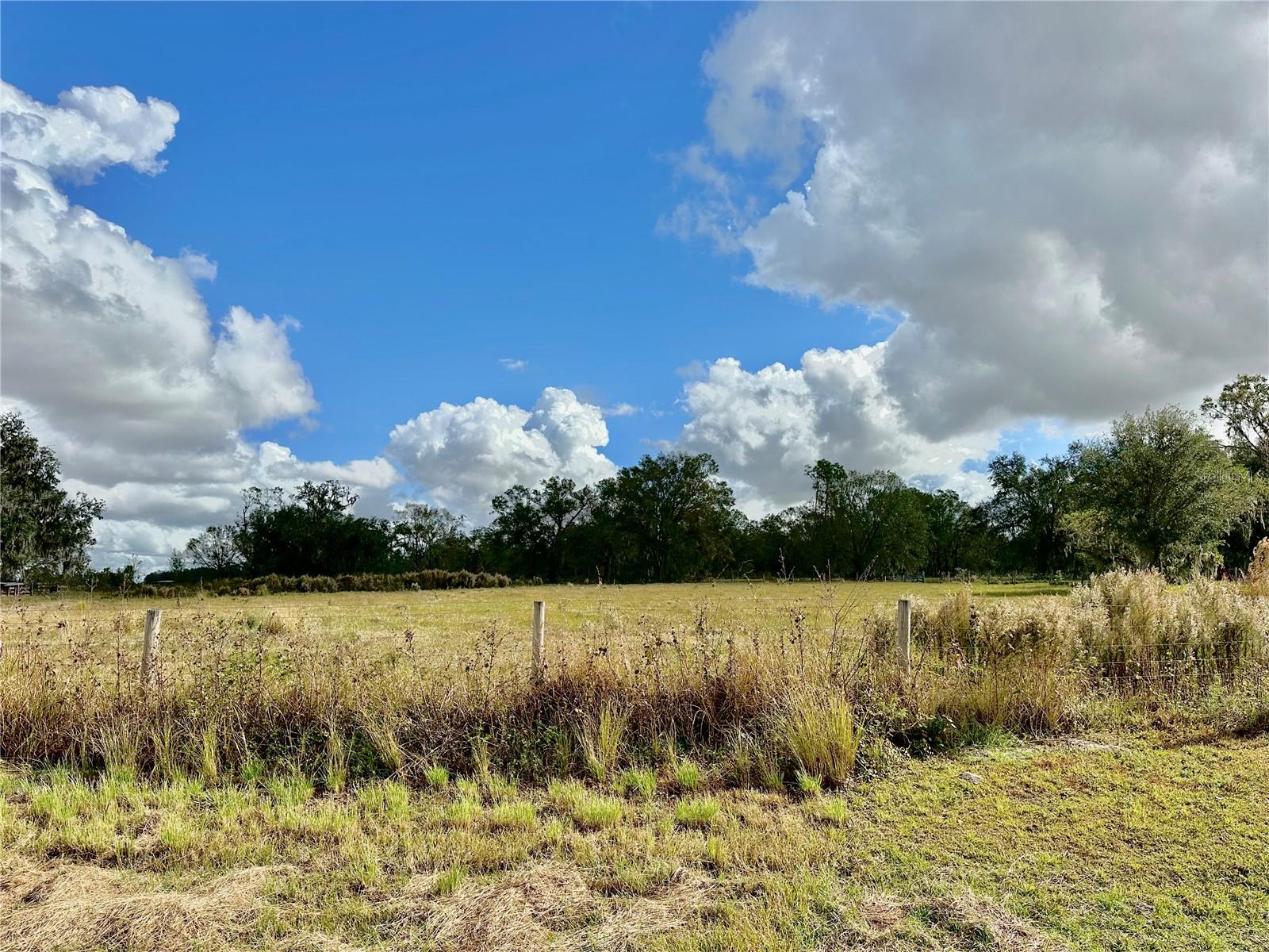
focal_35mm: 24
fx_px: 880
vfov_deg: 56.8
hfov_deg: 71.6
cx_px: 634
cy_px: 476
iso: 80
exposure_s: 1/6623
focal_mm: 6.86
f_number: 1.78
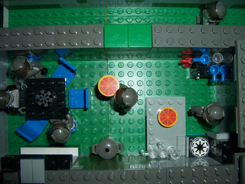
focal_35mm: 35
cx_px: 122
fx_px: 248
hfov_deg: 52.6
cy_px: 92
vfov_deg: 40.7
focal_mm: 5.8
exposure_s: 1/60
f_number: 4.3
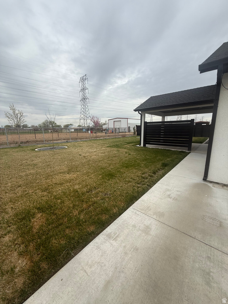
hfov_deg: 85.7
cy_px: 152
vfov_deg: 102.1
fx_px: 123
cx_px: 114
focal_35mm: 14
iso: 50
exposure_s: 1/1050
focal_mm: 2.22
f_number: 2.2
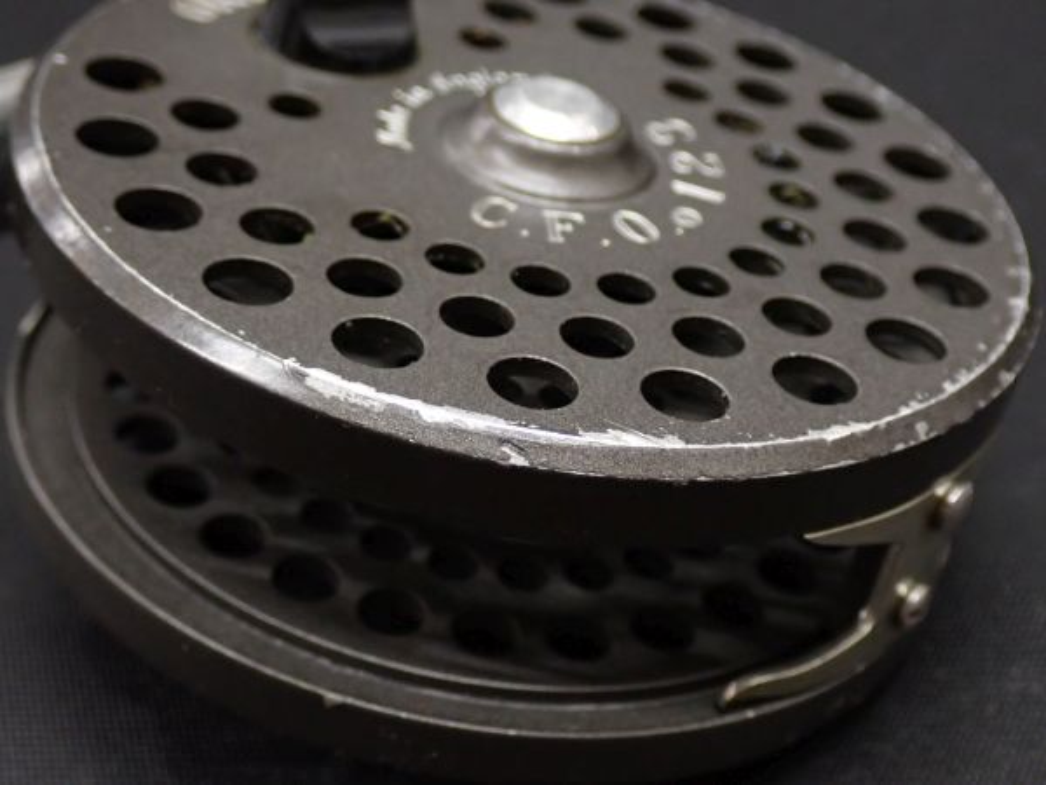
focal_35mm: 47
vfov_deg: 30.9
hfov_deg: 40.4
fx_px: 1420
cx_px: 523
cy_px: 392
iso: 500
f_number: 3.1
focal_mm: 8.4
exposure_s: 1/50
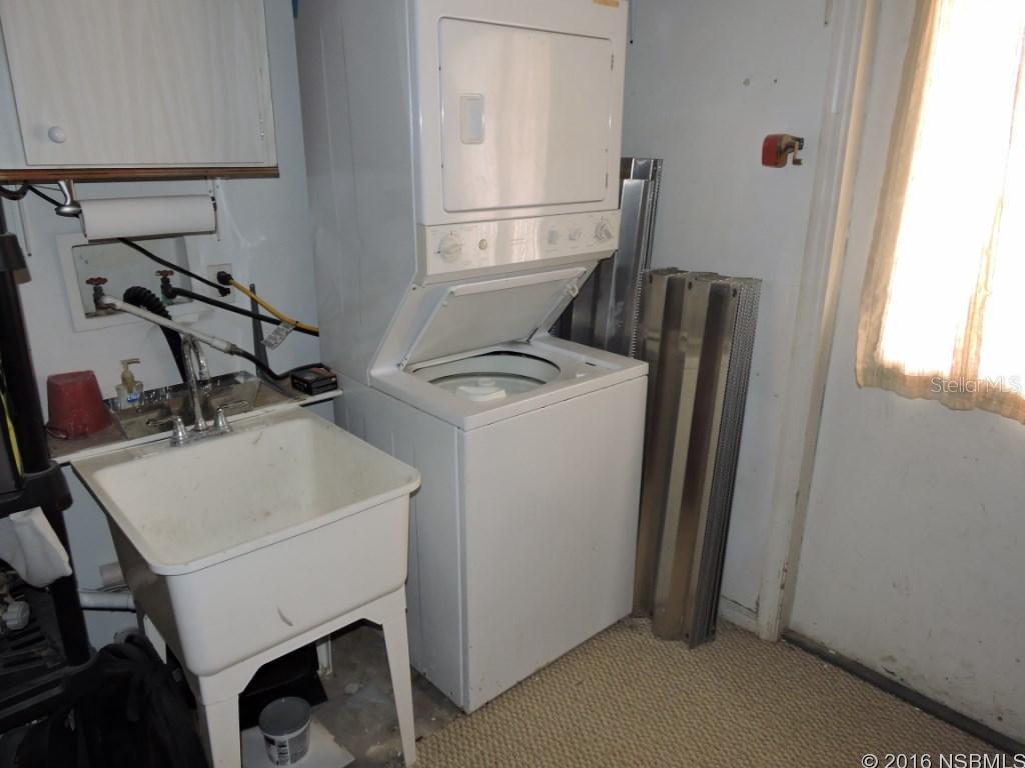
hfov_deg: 71.6
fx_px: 711
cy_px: 384
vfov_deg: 56.8
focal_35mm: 24
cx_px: 512
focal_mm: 4.3
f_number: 3.3
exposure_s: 1/30
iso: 200
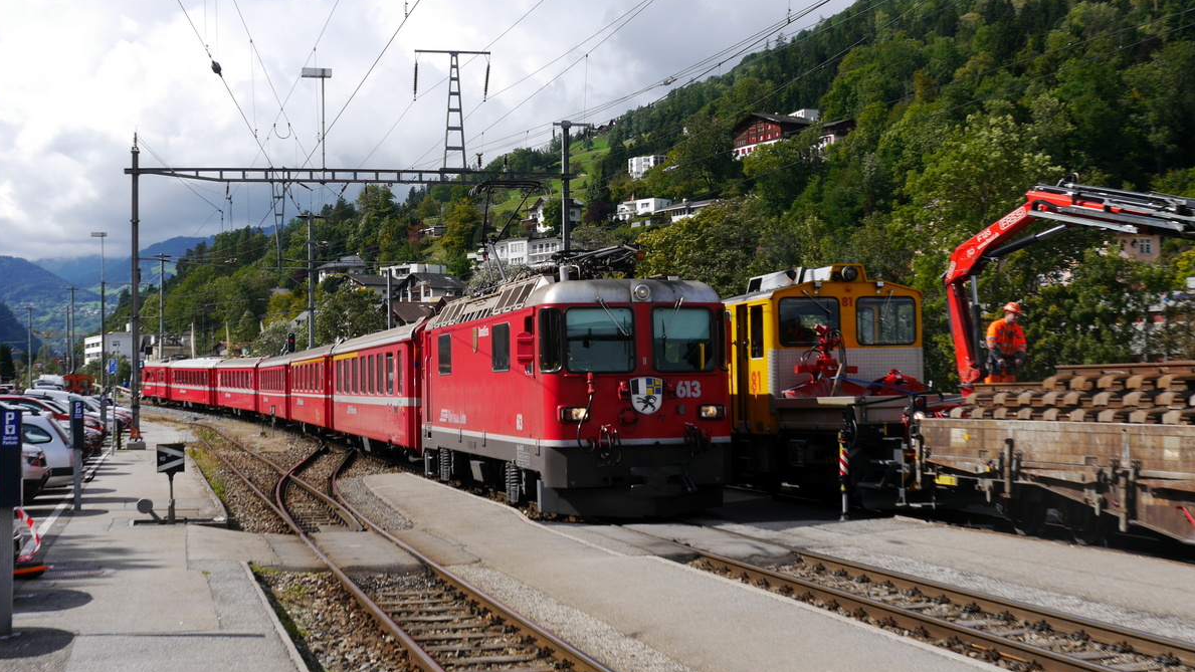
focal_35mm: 55
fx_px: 1743
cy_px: 365
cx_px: 593
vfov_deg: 21.8
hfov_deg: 37.8
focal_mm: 25
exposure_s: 1/400
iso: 160
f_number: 9
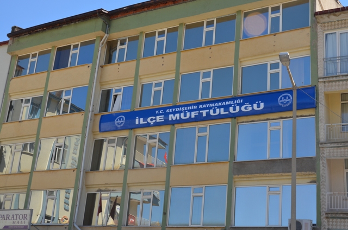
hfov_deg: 37.9
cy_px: 115
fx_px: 506
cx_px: 174
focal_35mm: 52
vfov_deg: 25.6
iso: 200
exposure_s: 1/250
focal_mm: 35
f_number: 8
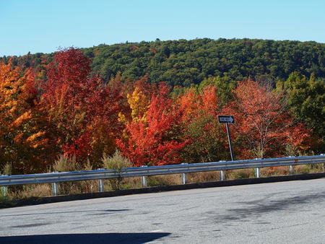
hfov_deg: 17.6
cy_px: 122
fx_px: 1052
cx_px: 162
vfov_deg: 13.2
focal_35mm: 112
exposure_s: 1/800
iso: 100
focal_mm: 24
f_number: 4
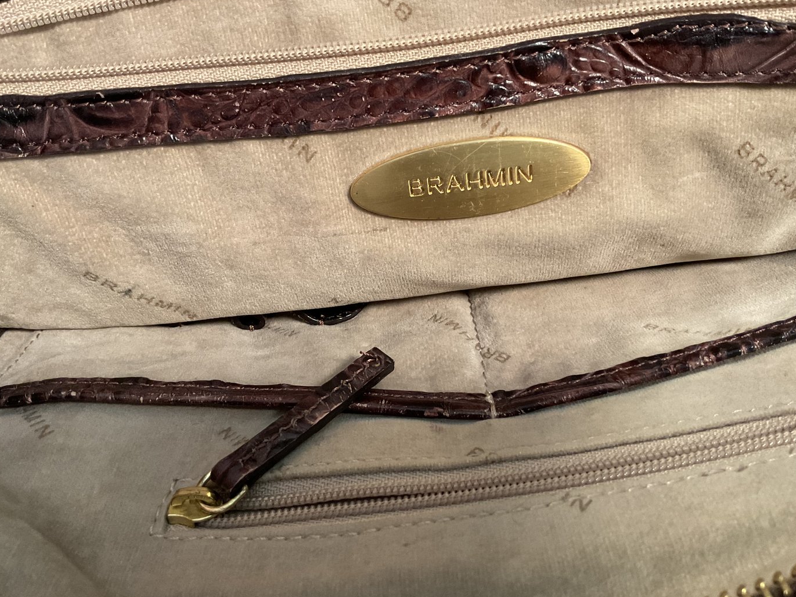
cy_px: 298
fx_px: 736
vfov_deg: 44.2
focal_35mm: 32
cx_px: 407
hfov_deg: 56.8
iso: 250
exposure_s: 1/40
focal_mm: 3
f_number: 1.8
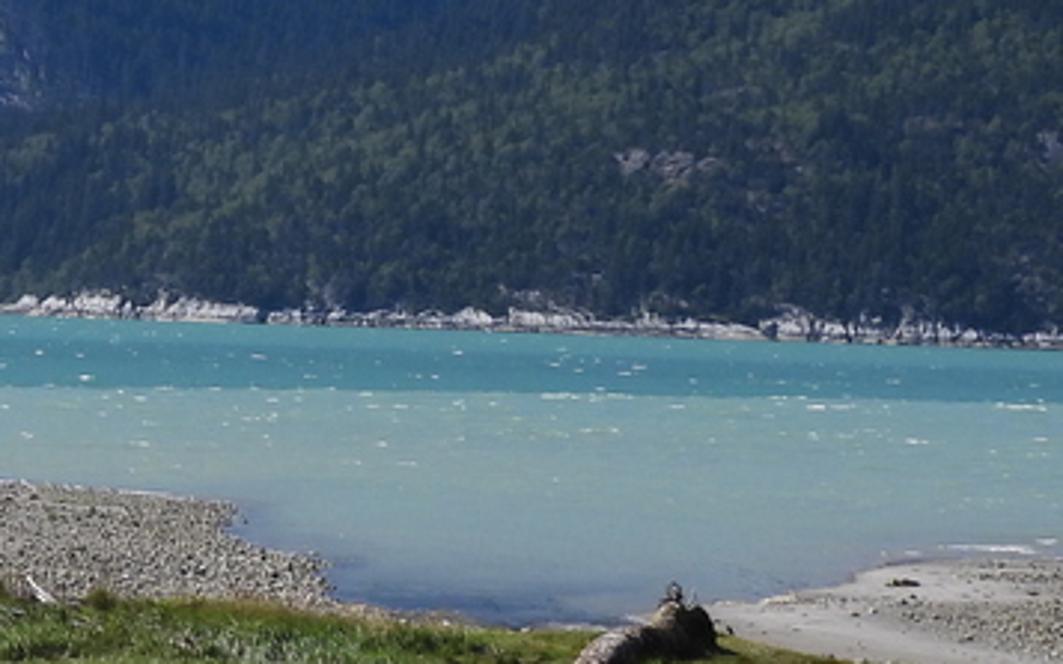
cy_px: -342
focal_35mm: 228
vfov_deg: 5.7
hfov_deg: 9.1
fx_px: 6604
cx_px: -241
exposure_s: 1/1250
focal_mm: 10.7
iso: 100
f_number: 3.5
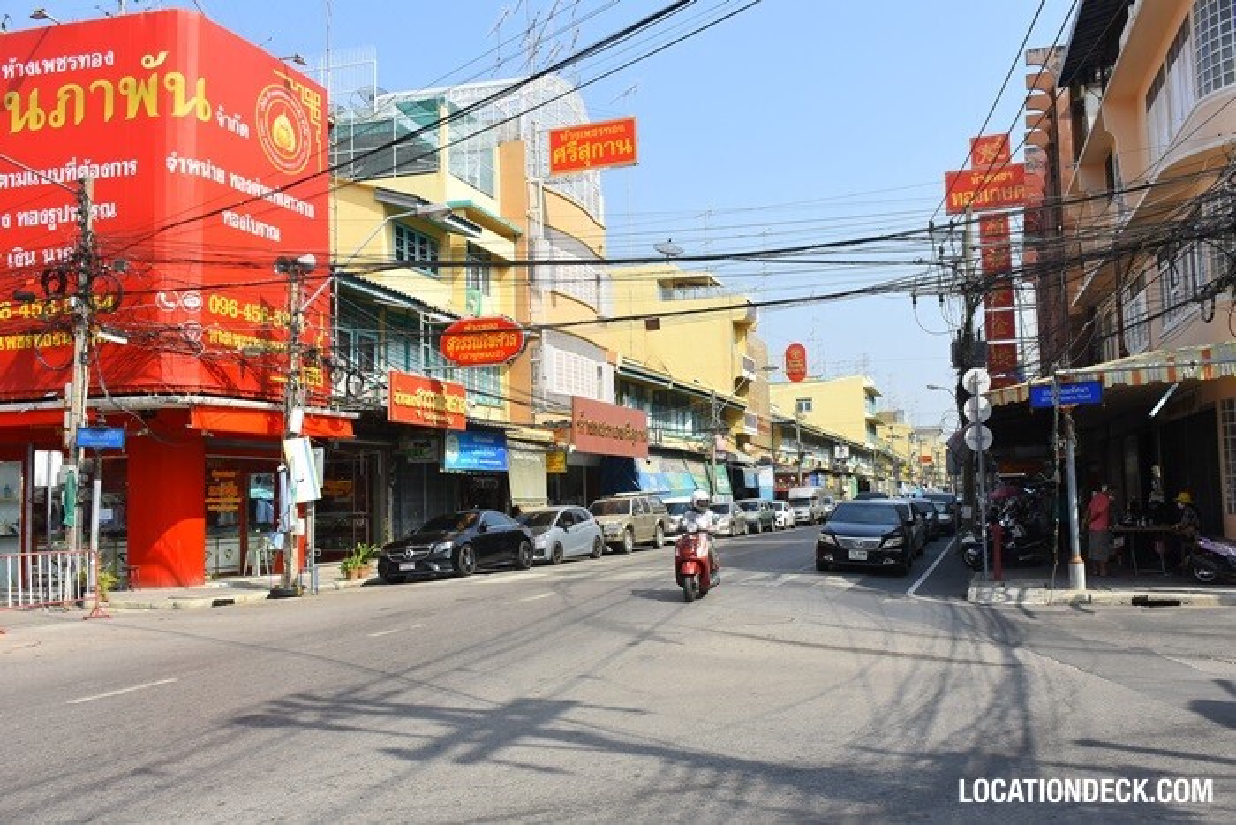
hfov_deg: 57.2
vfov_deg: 40.0
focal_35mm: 33
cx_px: 618
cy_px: 412
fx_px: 1133
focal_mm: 22
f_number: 8
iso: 250
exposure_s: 1/500
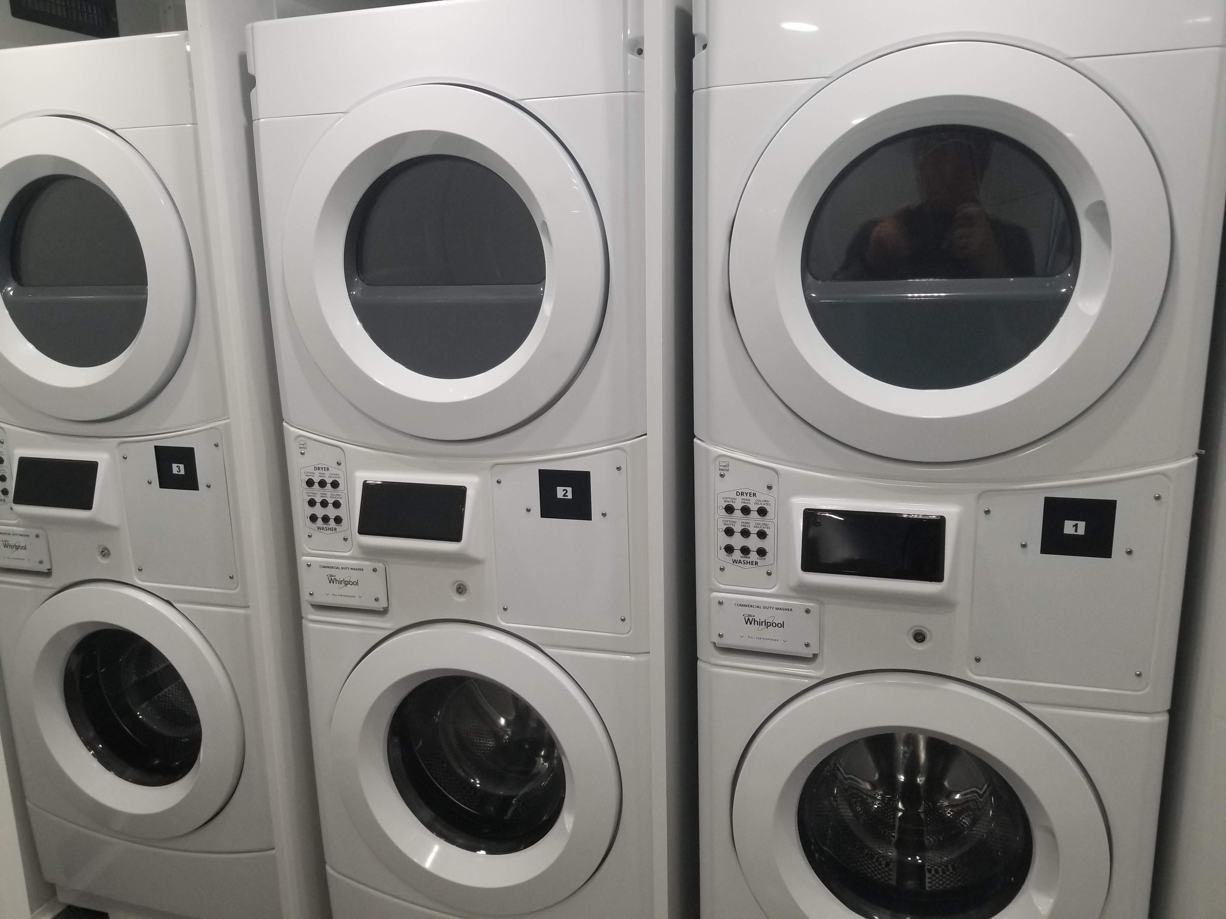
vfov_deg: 53.1
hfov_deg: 67.3
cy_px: 460
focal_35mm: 26
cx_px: 613
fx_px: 921
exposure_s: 1/50
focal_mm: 4.25
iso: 160
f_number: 1.7
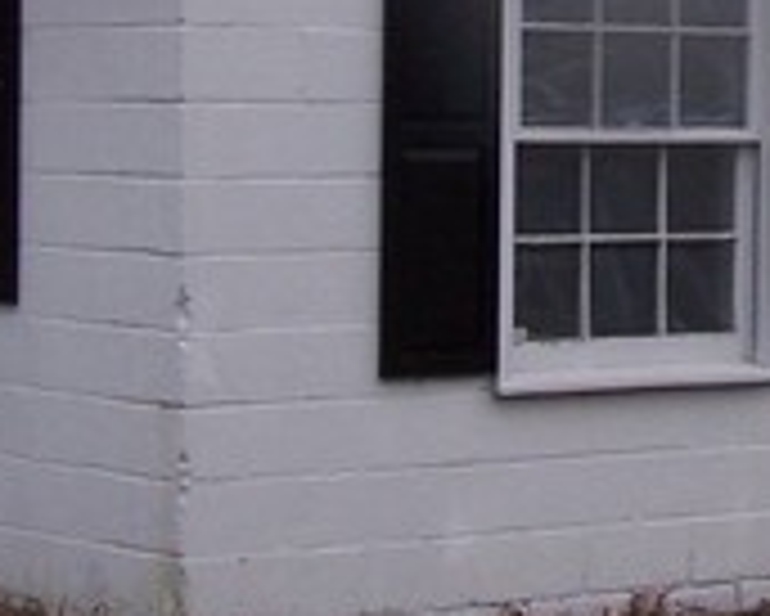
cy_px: -81
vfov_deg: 9.1
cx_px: 700
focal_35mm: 168
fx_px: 3831
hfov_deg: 11.4
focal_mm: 6.3
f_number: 2.8
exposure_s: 1/500
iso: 80
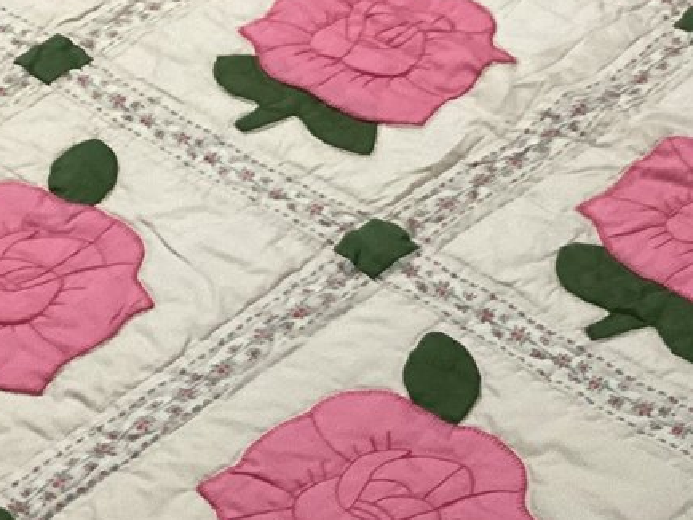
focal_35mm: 108
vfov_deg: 13.5
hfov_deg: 18.0
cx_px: 548
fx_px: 2163
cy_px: 529
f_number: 2.4
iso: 400
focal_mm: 3.3
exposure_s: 1/60
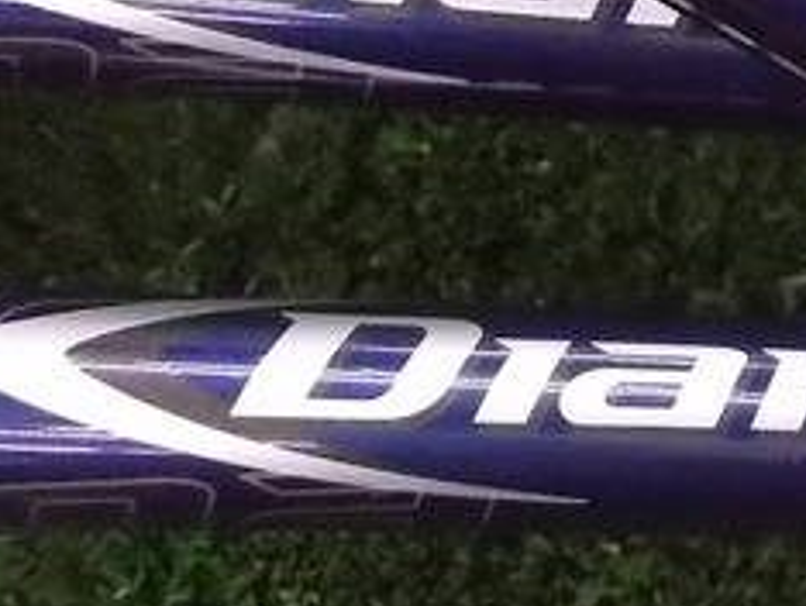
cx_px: 1071
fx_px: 1655
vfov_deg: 20.0
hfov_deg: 23.8
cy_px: -31
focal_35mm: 71
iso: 800
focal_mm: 4.6
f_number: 3.2
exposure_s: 1/100
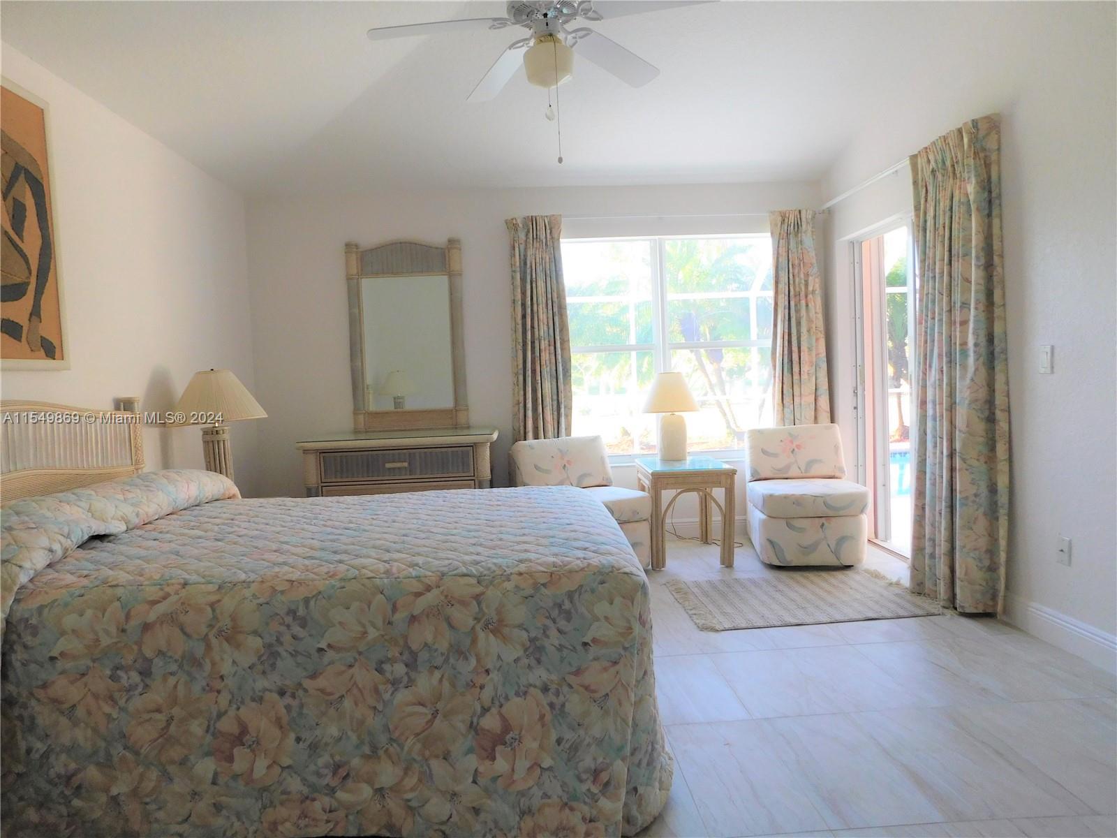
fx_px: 742
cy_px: 419
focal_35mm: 23
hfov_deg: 73.9
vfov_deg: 58.9
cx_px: 558
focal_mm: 4
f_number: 3
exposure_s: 1/30
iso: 160
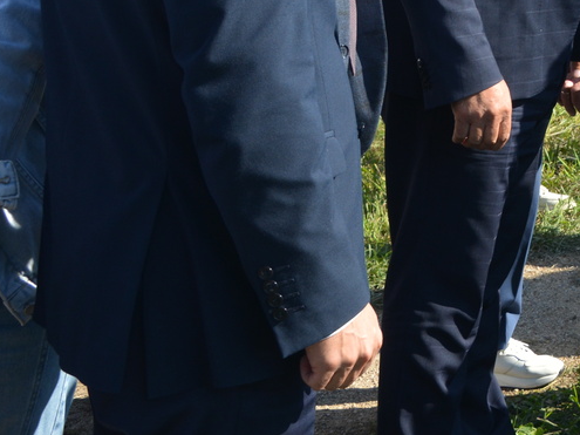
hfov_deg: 15.9
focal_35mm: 112
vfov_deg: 12.8
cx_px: 910
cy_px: -117
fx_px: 1876
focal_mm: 24
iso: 200
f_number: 8
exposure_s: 1/250
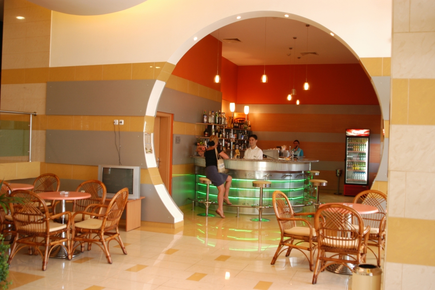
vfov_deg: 36.9
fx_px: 435
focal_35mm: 36
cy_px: 145
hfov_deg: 53.1
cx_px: 218
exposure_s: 1/30
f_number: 3.5
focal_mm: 24
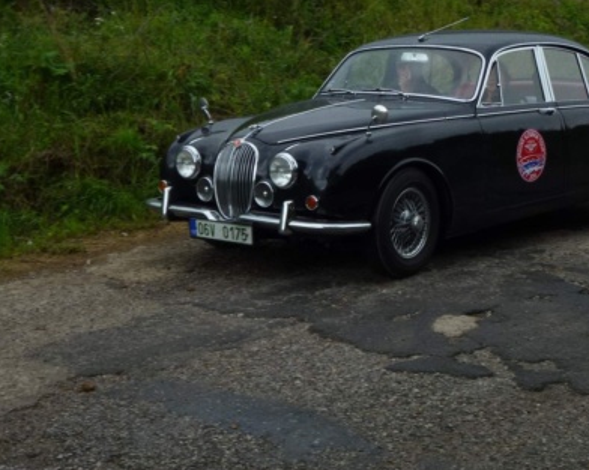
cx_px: 338
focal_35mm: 71
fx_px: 1237
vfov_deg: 21.5
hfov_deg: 26.8
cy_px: 206
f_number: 4.4
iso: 100
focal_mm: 10.1
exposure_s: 1/125
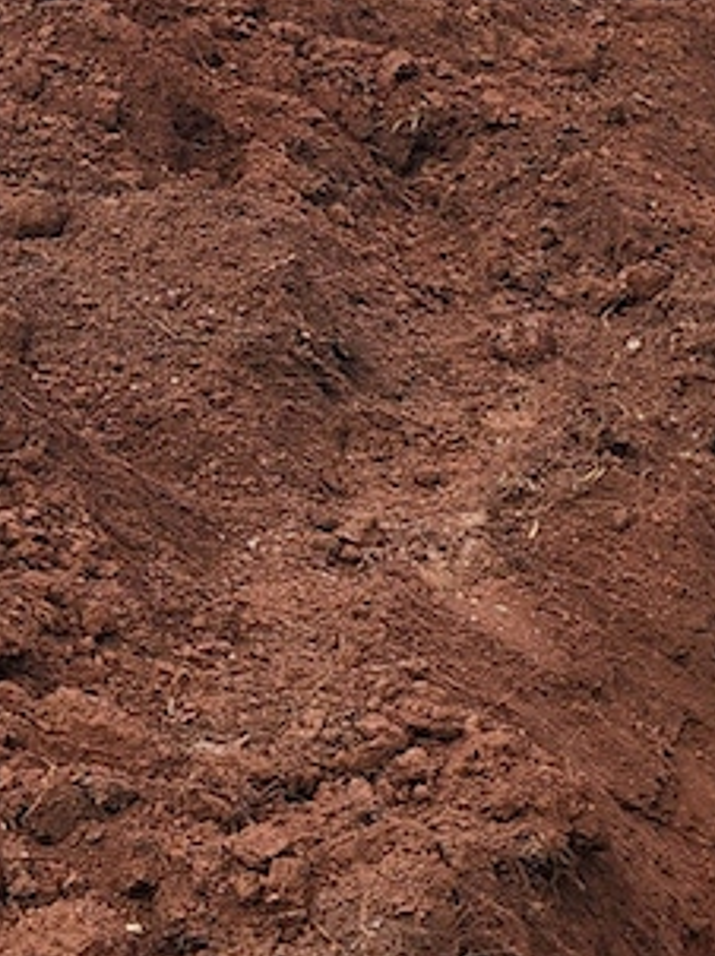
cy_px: 1216
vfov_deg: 15.4
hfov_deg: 11.0
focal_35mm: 122
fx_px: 3365
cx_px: 1433
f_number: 1.8
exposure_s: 1/636
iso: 20
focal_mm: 5.4
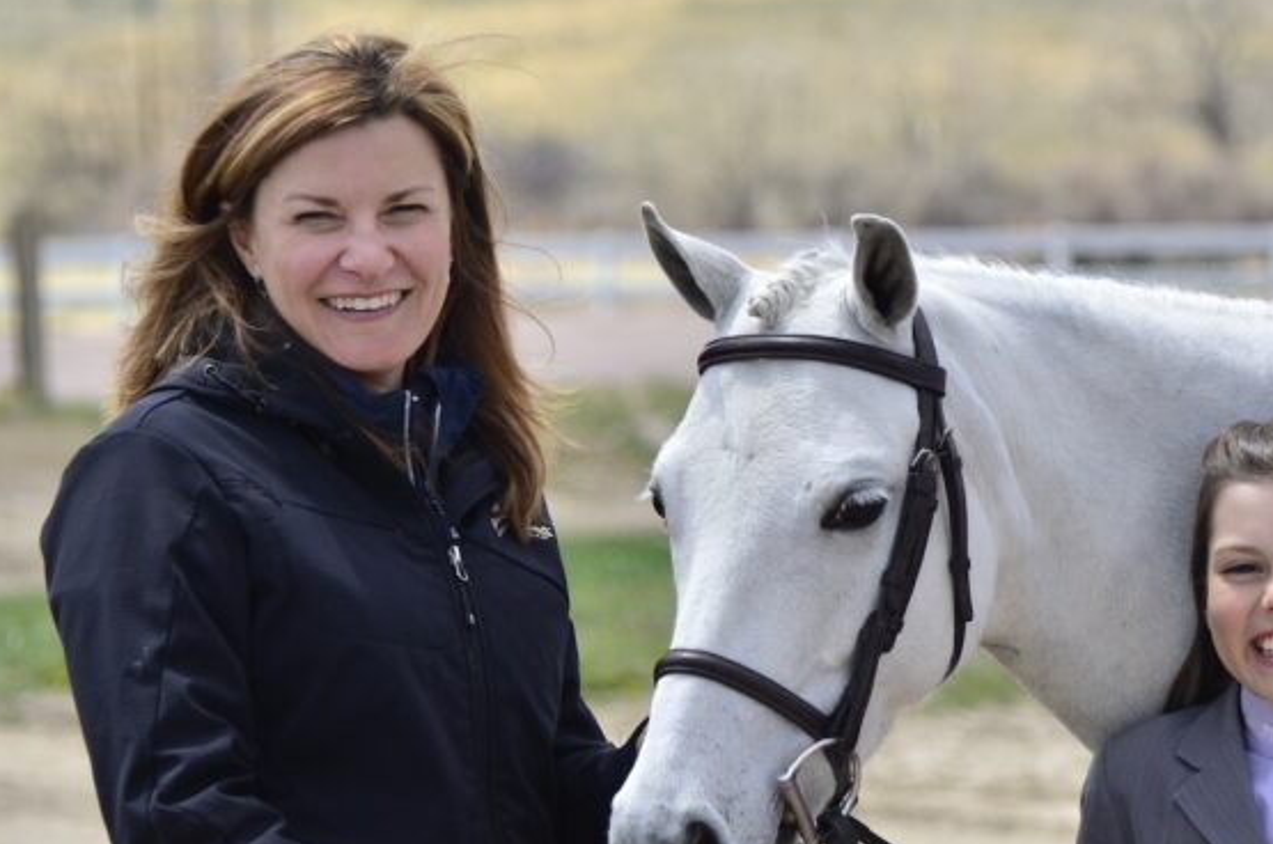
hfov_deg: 7.6
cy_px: 617
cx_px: 1053
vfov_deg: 5.1
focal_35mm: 271
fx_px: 9566
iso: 250
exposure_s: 1/1600
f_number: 4.5
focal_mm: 98
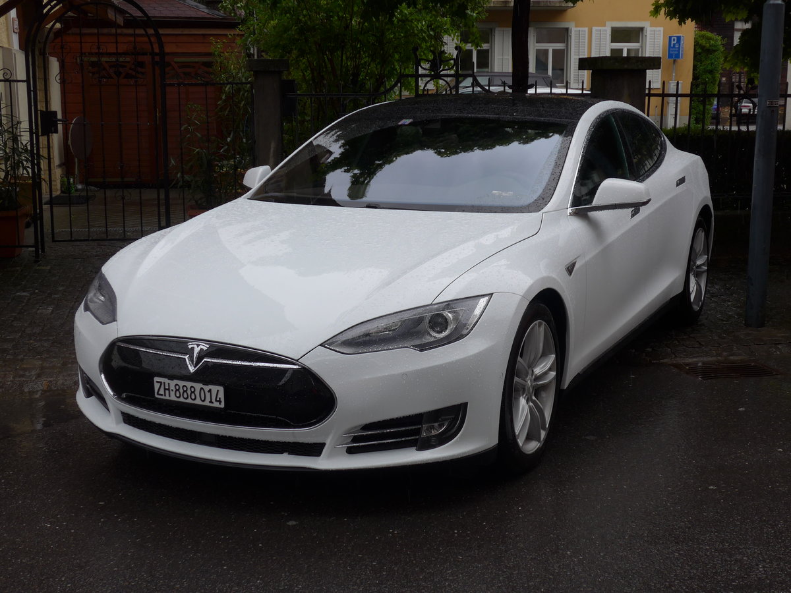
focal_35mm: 49
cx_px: 396
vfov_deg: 29.7
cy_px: 296
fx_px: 1120
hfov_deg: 38.9
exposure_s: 1/250
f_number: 3.2
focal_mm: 10.1
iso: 80
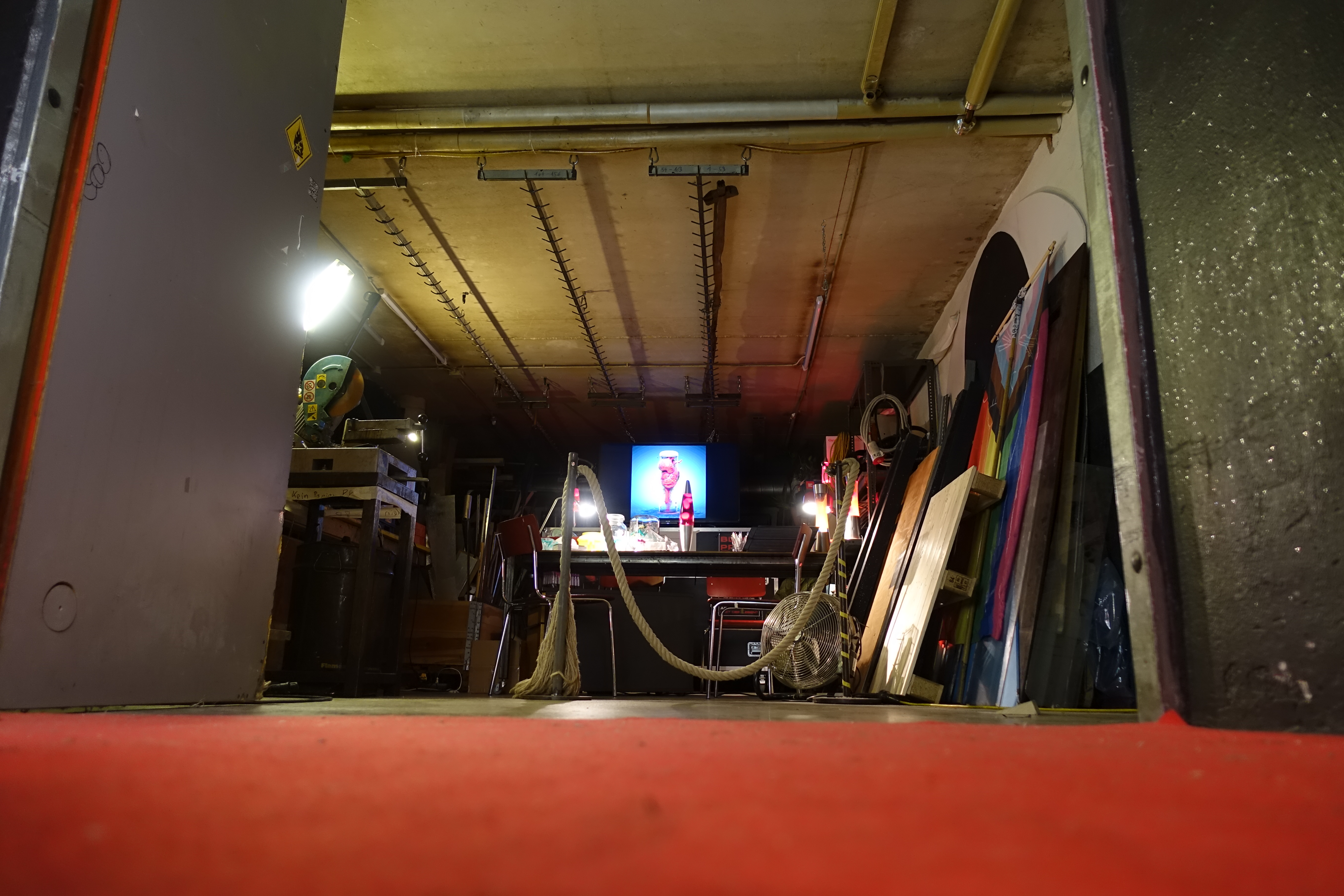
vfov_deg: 53.1
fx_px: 896
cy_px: 448
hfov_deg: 73.7
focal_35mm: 24
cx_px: 672
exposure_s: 1/30
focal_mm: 8.8
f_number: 1.8
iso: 640
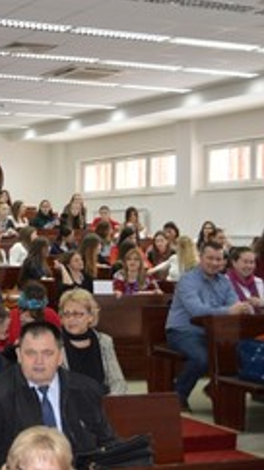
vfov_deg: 27.9
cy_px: 220
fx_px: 946
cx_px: -113
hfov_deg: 14.9
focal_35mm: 76
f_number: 4.2
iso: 500
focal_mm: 30
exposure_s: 1/60
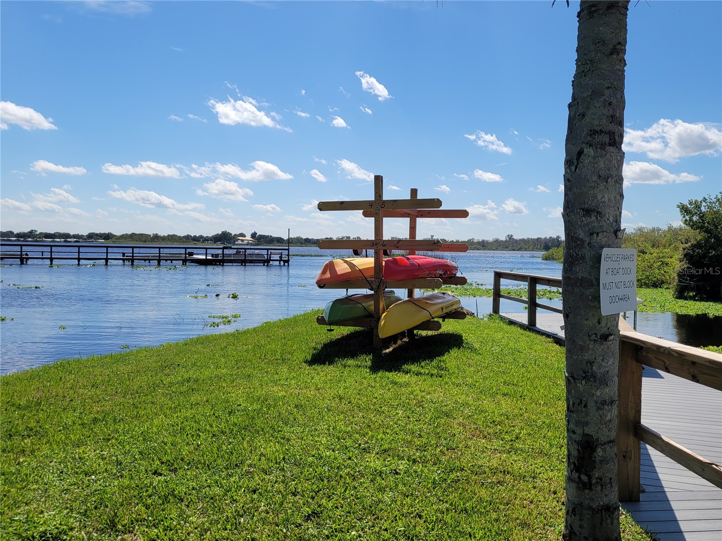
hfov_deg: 67.3
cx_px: 361
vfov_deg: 53.1
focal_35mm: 26
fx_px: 542
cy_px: 270
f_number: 1.8
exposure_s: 1/4032
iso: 40
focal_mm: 5.4
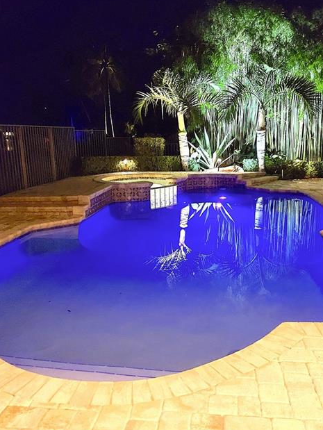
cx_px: 176
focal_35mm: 31
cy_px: 195
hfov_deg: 45.4
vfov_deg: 58.2
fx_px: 385
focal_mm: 4.6
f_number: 2
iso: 1250
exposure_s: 1/15
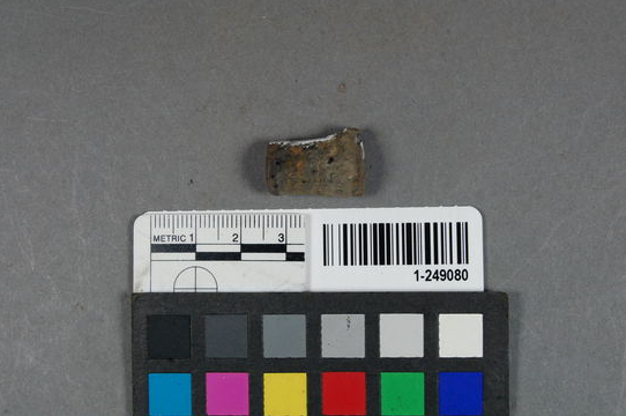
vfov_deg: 17.2
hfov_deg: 25.7
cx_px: 312
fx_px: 1372
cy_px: 207
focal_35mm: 79
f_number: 13
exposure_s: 1/160
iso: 1600
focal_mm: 52
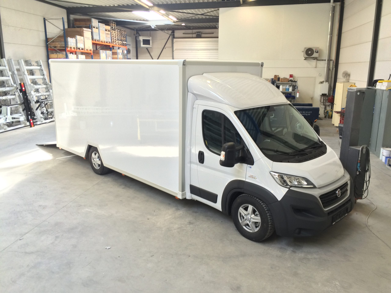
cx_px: 196
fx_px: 328
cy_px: 146
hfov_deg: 61.7
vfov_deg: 48.2
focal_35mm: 29
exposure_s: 1/33
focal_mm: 4.15
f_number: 2.2
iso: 64
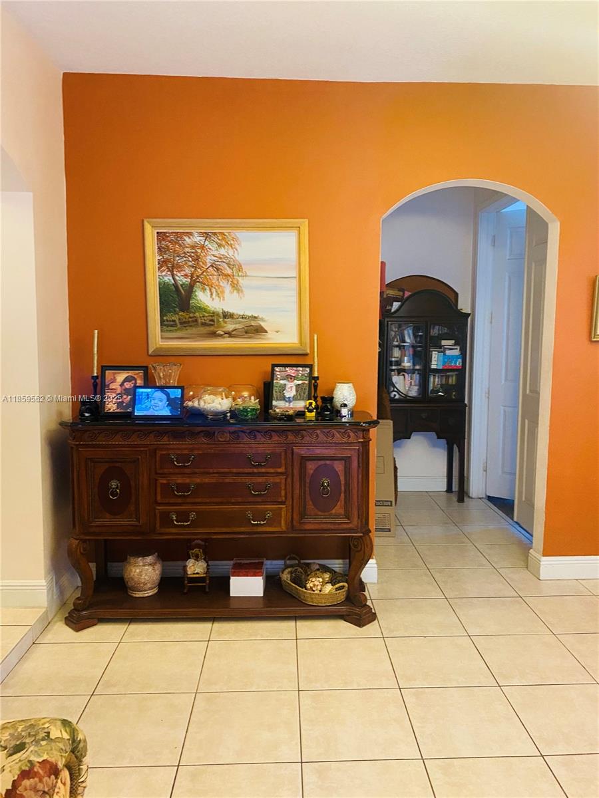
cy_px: 399
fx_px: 600
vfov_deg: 67.3
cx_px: 300
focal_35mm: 26
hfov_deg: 53.1
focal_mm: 4.25
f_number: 1.8
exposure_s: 1/40
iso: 400
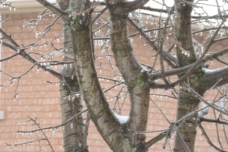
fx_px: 1281
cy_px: 76
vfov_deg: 6.8
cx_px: 114
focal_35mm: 202
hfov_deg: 10.2
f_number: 8
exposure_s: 1/10
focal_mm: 135
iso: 100
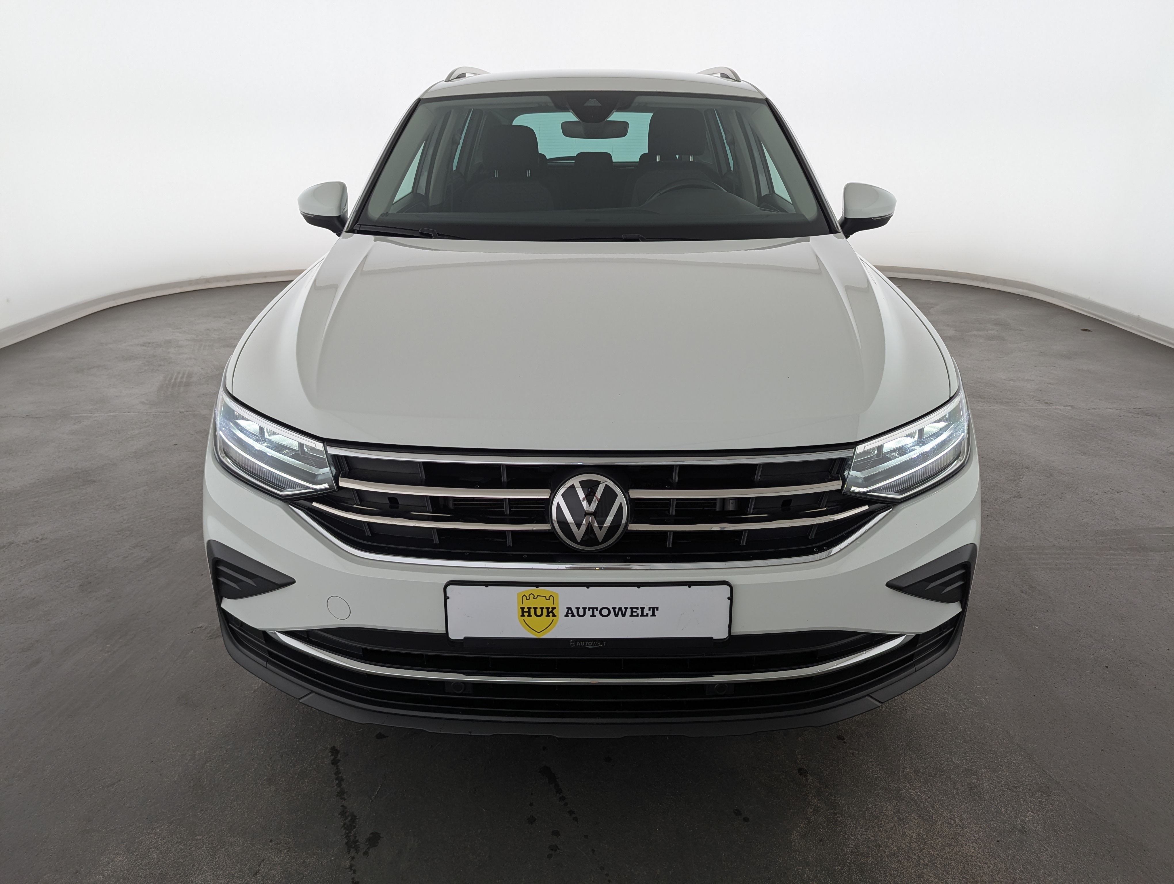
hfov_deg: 71.5
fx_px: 815
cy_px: 442
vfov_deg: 56.9
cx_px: 587
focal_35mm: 24
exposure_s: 1/191
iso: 49
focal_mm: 6.81
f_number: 1.85
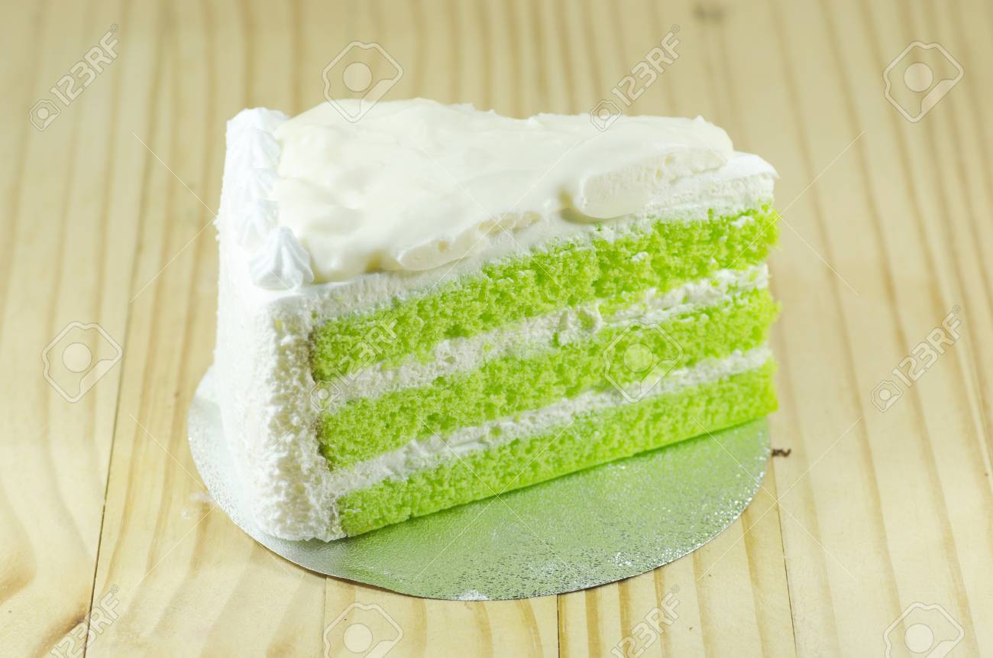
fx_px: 3716
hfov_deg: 15.2
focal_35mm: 135
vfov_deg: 10.1
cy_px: 329
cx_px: 496
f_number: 9
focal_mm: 90
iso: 100
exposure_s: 1/30
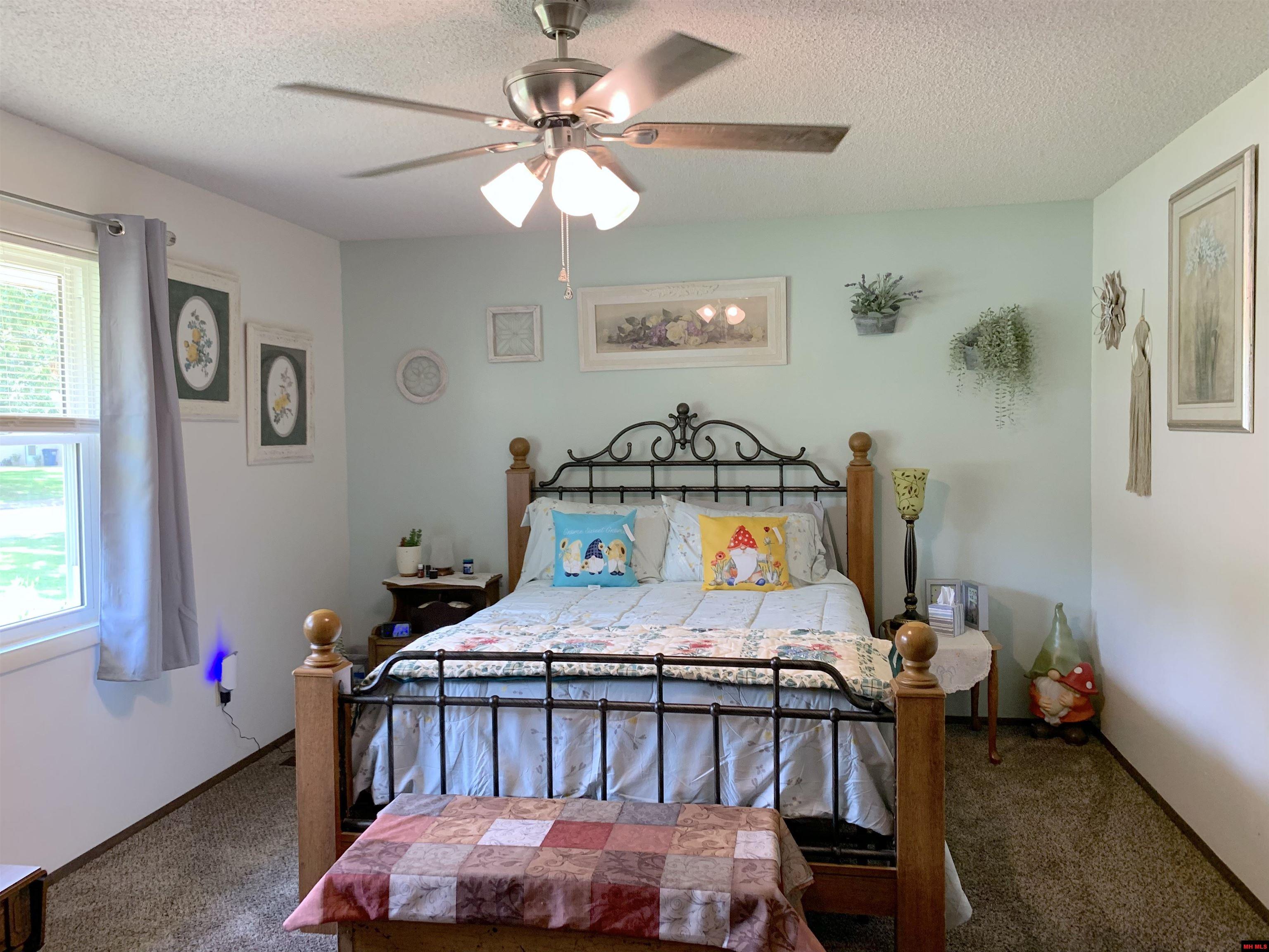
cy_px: 476
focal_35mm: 26
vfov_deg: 53.1
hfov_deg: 67.3
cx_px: 634
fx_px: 953
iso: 100
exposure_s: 1/60
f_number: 1.8
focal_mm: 4.25
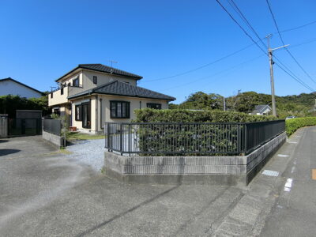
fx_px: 173
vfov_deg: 68.7
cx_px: 158
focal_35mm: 19
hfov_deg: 84.7
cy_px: 118
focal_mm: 4.06
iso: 80
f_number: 6.9
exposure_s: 1/250
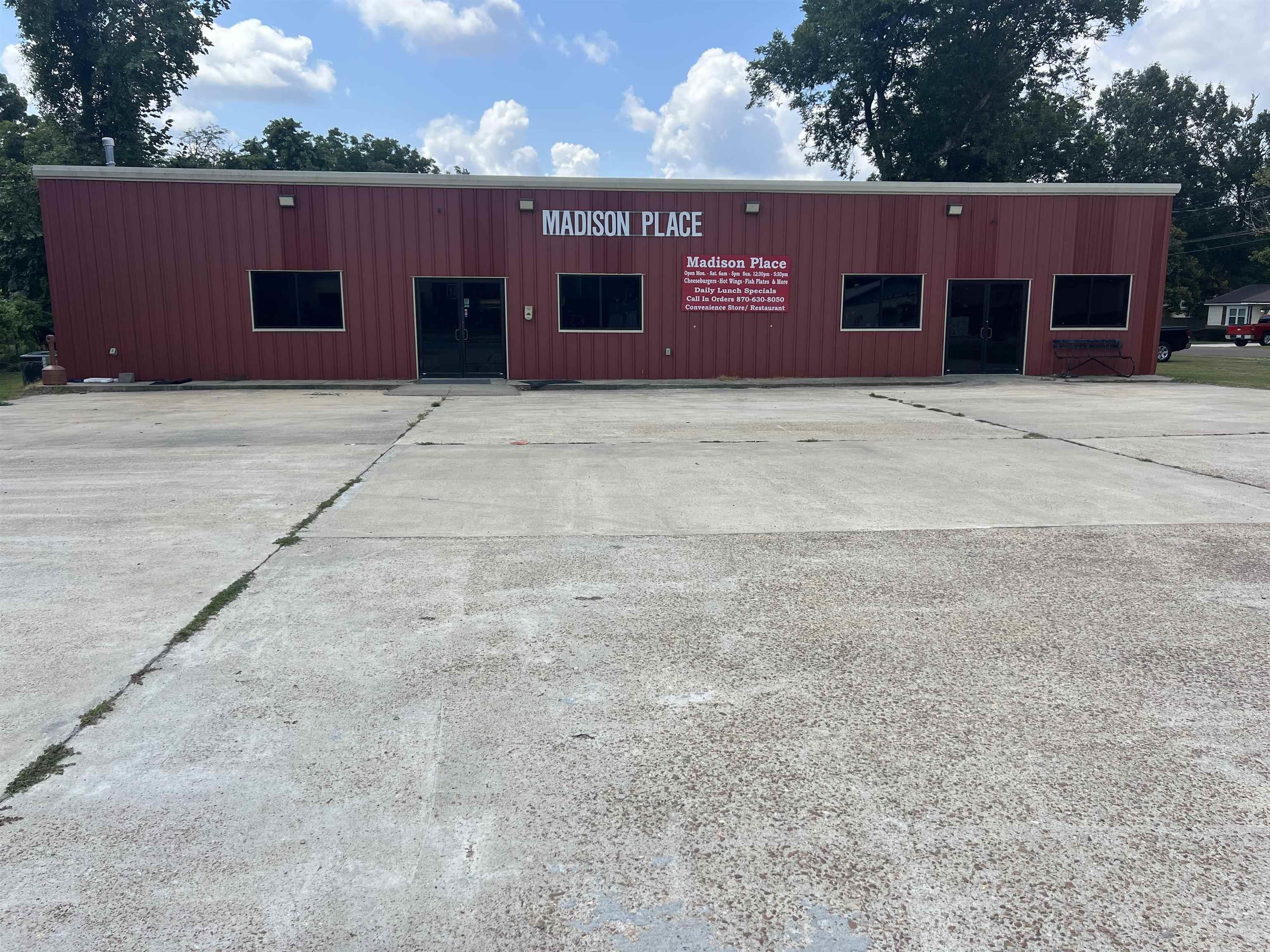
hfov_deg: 67.3
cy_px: 476
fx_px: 954
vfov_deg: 53.1
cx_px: 635
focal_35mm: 26
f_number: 1.5
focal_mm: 5.7
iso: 50
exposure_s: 1/3356
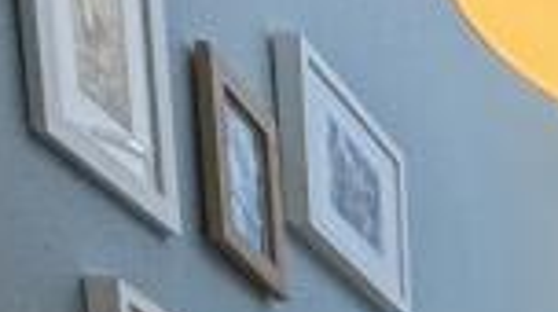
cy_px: 1248
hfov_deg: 15.0
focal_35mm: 103
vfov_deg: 7.8
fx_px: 1522
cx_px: 1248
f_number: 2.2
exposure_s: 1/100
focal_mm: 2.22
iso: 100
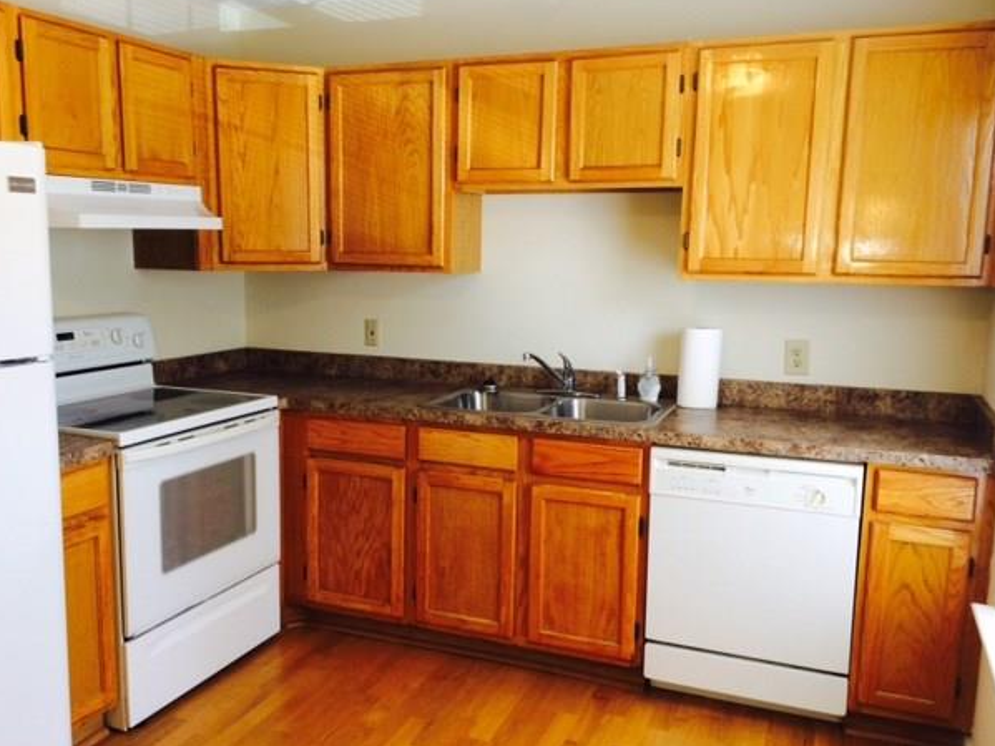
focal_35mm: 31
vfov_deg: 45.4
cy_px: 380
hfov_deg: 58.3
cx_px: 470
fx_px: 891
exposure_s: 1/30
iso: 50
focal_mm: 4.15
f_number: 2.2
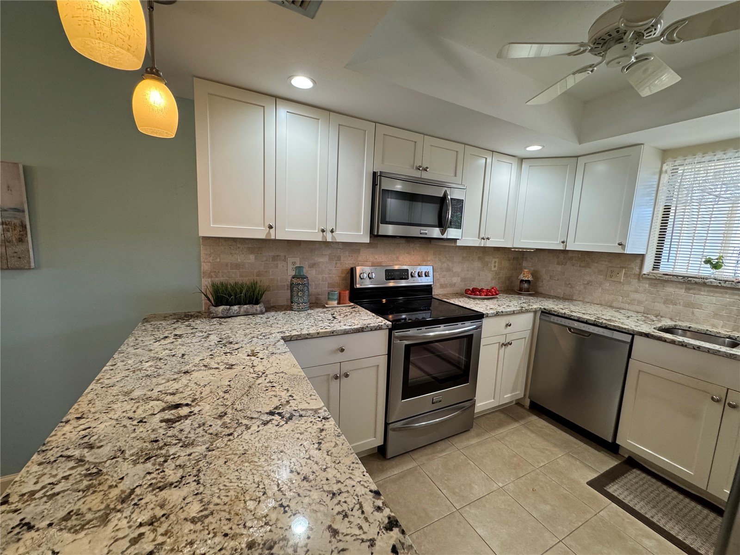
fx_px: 299
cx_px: 370
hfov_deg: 102.1
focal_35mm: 14
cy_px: 278
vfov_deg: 85.7
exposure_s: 1/120
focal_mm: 2.22
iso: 250
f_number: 2.2
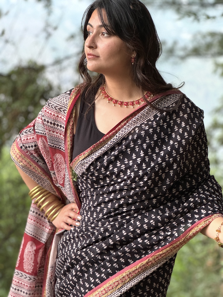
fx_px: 661
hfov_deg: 19.1
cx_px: 112
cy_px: 148
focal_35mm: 77
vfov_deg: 25.3
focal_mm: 9
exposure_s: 1/60
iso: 500
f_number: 2.8
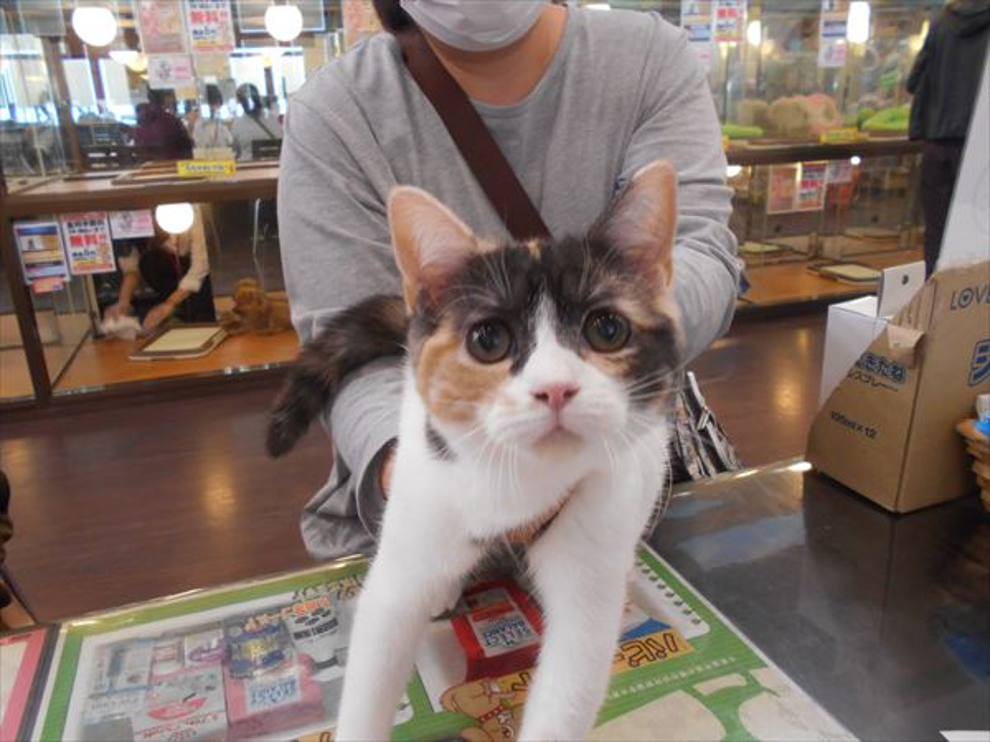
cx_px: 495
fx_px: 744
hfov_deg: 67.3
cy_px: 371
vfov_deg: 53.1
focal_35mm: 26
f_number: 3.2
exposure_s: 1/30
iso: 200
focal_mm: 4.6
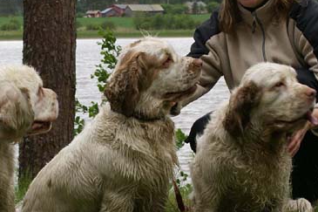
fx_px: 1016
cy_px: 152
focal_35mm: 115
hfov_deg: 17.7
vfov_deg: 11.9
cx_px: 98
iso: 100
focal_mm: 35
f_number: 5.6
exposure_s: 1/80
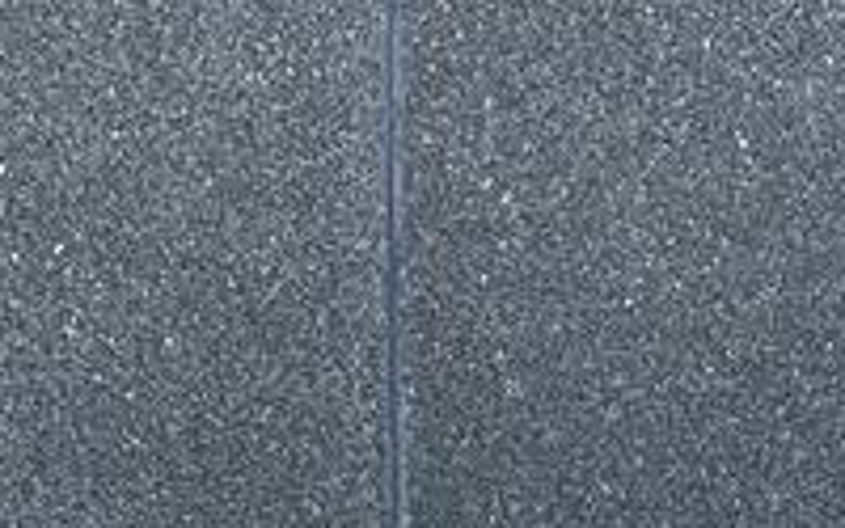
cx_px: 42
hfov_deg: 7.7
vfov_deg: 4.8
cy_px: 1098
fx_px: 6241
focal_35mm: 271
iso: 25
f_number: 2.2
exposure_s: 1/99
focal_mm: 7.5
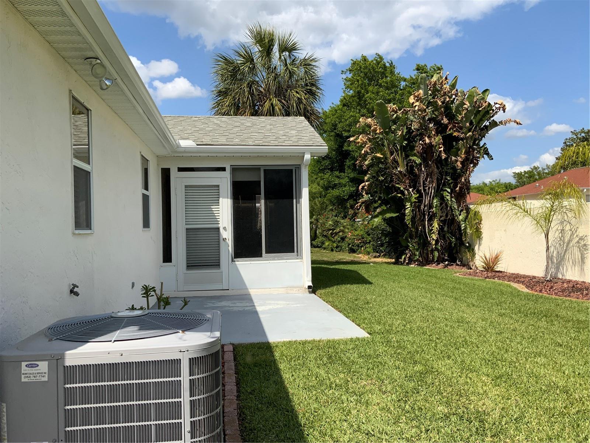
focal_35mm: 29
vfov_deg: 48.2
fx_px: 494
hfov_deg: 61.7
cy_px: 222
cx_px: 295
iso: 16
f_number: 1.8
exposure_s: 1/2427
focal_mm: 3
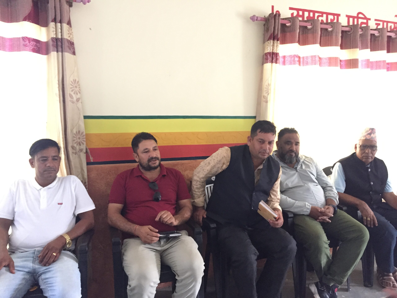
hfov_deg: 61.7
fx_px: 333
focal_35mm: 29
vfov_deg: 48.2
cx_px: 198
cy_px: 149
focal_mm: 4.15
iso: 320
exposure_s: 1/17
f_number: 2.2
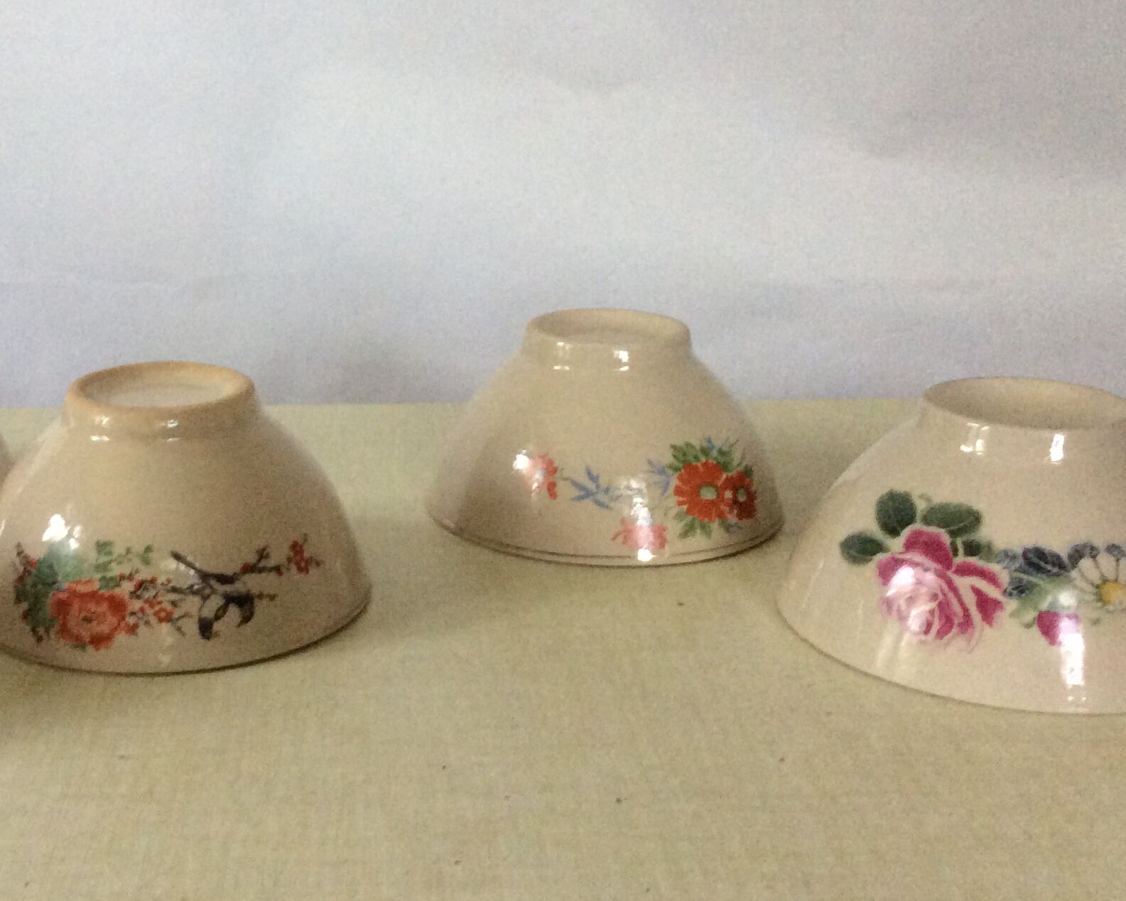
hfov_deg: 36.1
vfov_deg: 29.7
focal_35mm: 51
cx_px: 341
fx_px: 1700
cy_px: 404
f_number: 2.4
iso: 200
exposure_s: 1/25
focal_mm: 3.3
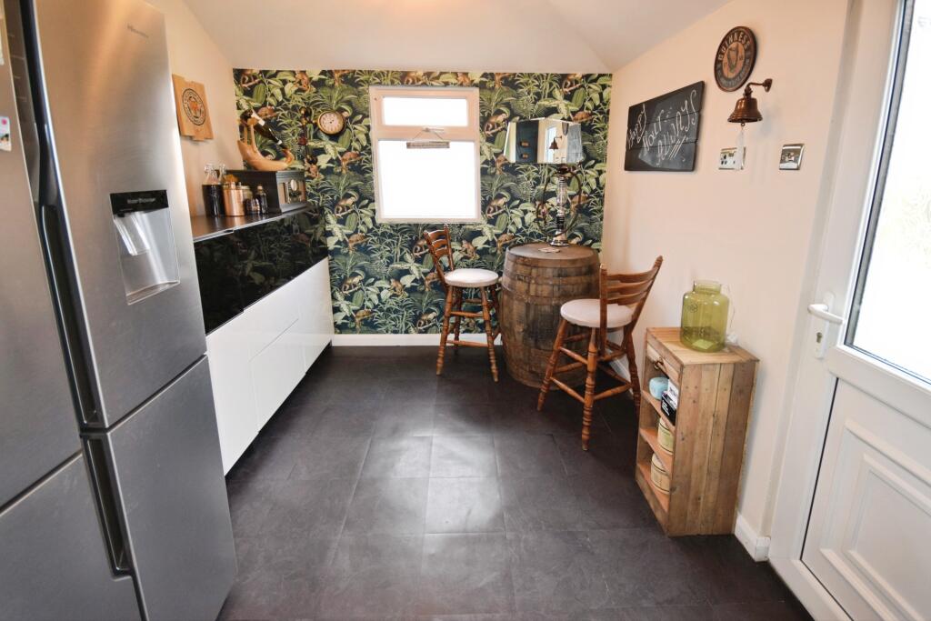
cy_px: 310
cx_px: 466
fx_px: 388
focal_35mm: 15
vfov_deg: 77.3
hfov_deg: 100.4
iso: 800
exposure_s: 1/100
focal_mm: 10
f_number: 5
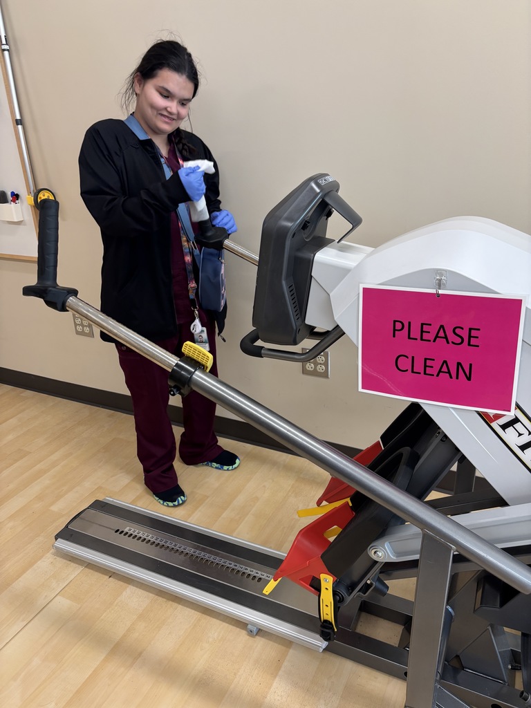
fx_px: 532
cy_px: 354
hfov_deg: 53.1
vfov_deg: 67.3
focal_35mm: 26
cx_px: 266
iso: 100
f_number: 1.6
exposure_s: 1/50
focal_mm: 5.96
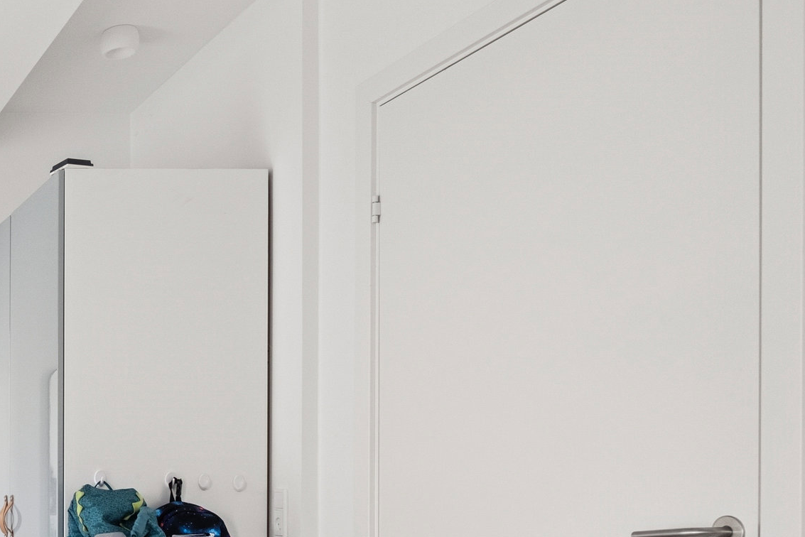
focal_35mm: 45
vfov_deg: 28.8
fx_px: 1006
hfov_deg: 32.4
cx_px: -250
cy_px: 476
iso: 500
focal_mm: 11
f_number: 8
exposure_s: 1/30
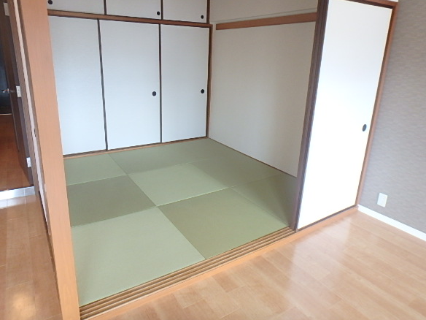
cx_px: 198
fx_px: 283
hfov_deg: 73.8
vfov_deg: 58.8
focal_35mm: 23
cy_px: 151
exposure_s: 1/30
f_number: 3.5
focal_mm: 3.7
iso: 250
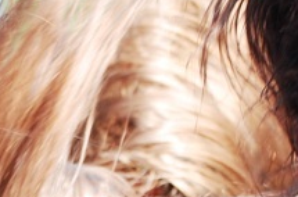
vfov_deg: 4.3
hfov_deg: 6.6
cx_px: -67
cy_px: 277
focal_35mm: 313
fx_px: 2583
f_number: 5
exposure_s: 1/400
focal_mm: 70
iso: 400
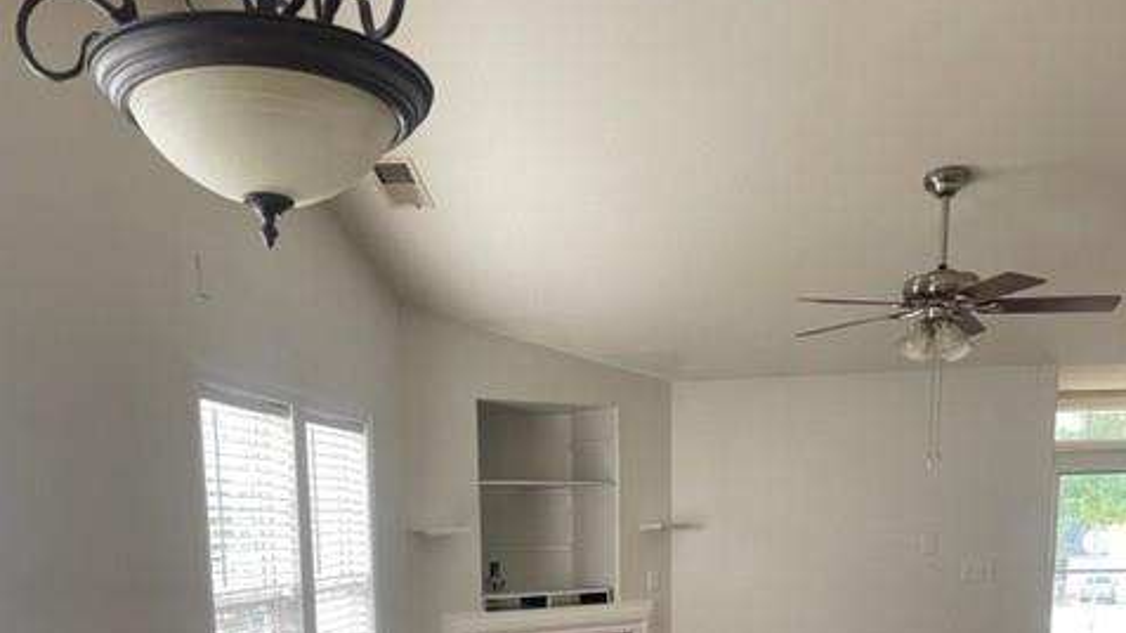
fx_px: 1134
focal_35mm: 38
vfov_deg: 28.5
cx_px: 564
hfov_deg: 52.8
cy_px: 685
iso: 125
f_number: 1.6
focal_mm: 4.2
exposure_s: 1/68
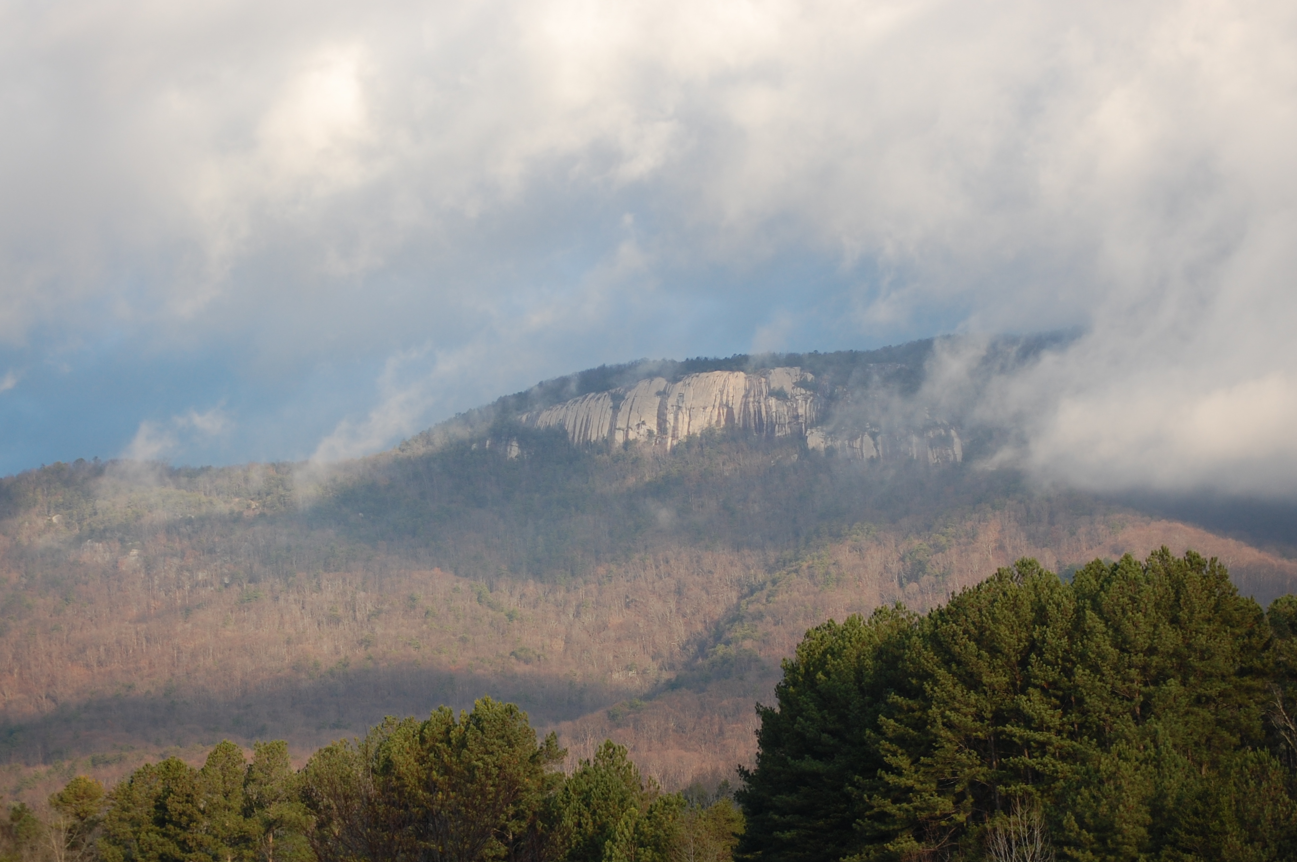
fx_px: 3563
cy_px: 423
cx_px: 713
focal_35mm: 99
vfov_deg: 13.8
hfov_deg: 20.6
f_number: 5.6
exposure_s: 1/500
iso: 250
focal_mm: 60
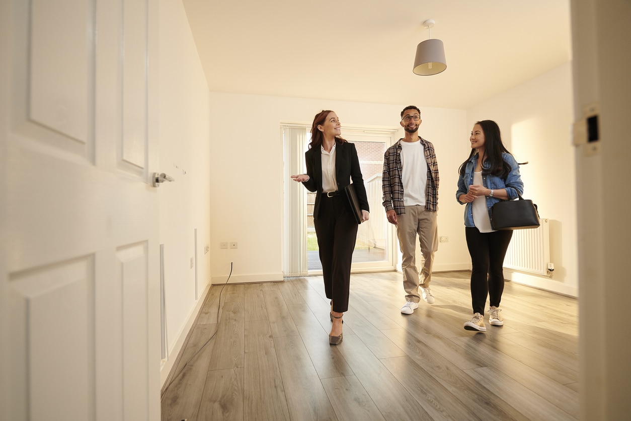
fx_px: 315
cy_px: 210
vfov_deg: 67.4
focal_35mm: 18
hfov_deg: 90.0
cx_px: 316
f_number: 3.5
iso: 640
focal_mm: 18
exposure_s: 1/100
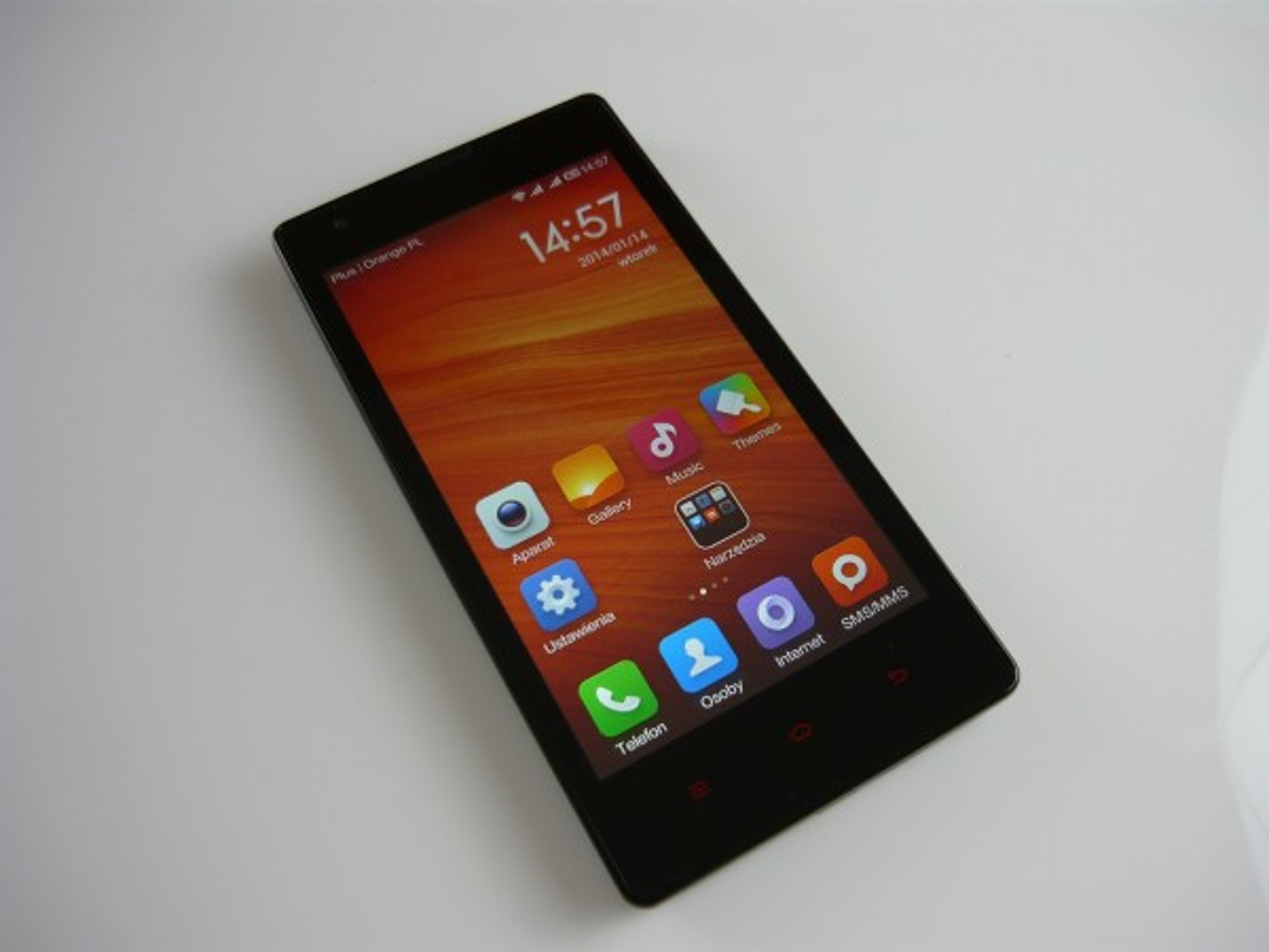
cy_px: 476
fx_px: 1210
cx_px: 634
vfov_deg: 42.9
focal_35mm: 33
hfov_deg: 55.4
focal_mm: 5.5
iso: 100
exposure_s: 1/50
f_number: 2.8
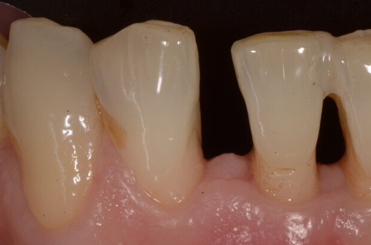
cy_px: 155
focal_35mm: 229
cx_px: 266
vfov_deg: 6.0
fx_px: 2351
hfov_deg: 9.0
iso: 200
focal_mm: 105
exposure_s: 1/200
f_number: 40
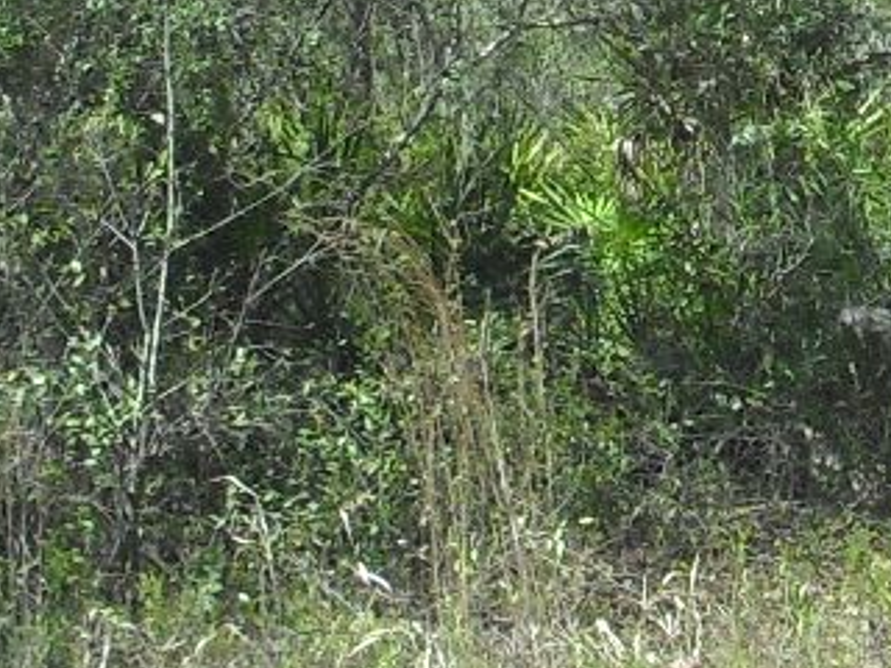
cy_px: -97
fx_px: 4891
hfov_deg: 10.3
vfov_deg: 7.8
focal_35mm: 190
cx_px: 835
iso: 100
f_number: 8
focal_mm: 6.2
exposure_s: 1/125
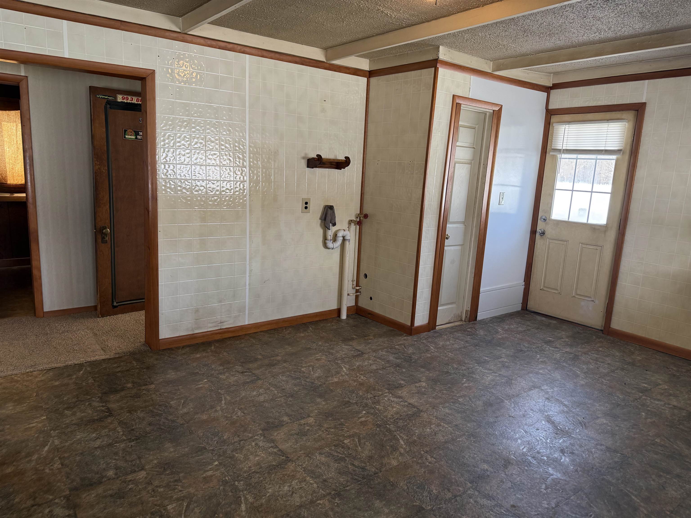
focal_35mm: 24
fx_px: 479
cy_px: 259
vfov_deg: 56.8
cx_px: 346
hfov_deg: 71.6
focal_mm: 6.76
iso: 160
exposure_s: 1/237
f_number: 1.78
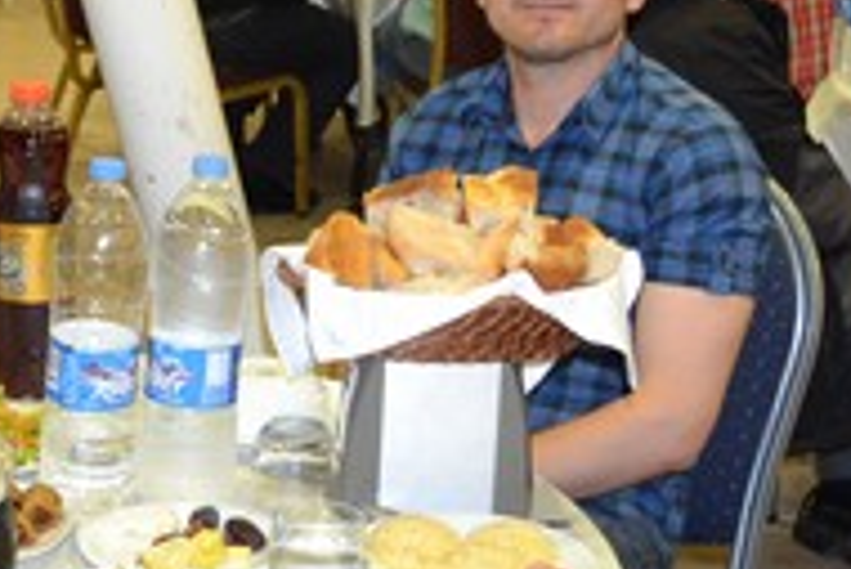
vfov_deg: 14.4
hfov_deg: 20.5
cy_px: 329
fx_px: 2247
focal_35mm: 95
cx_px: -76
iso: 1600
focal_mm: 18
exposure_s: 1/60
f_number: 3.5
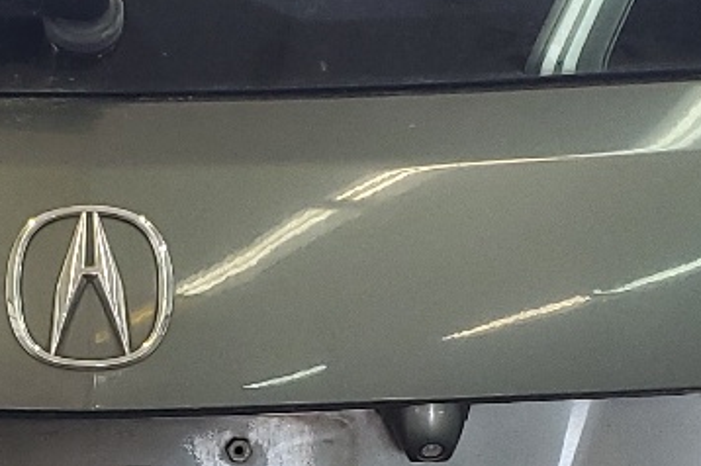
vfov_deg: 11.2
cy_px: 480
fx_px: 2354
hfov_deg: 16.7
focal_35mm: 121
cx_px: 49
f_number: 1.5
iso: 87
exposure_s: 1/120
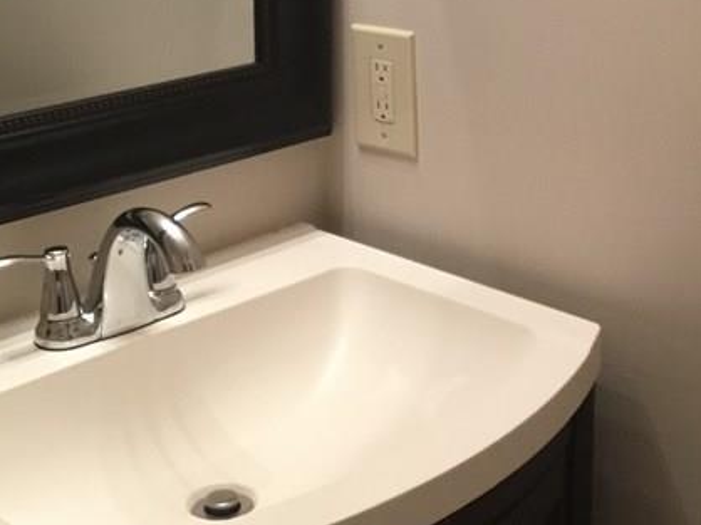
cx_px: 443
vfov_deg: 19.3
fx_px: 1538
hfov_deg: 25.6
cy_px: 149
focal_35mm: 76
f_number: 2.4
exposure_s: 1/30
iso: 125
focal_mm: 3.3
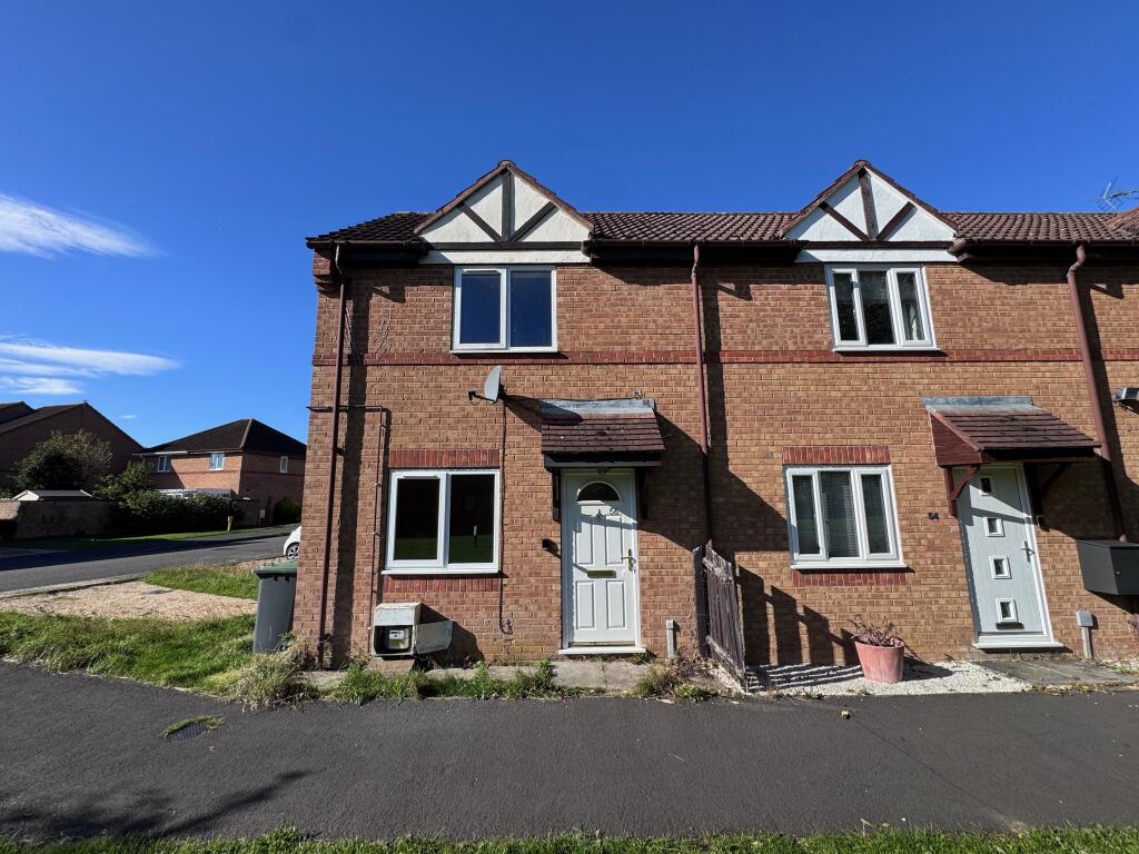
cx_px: 570
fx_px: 461
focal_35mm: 14
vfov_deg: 85.7
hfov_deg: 102.1
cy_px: 427
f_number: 2.2
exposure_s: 1/1217
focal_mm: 2.22
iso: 50
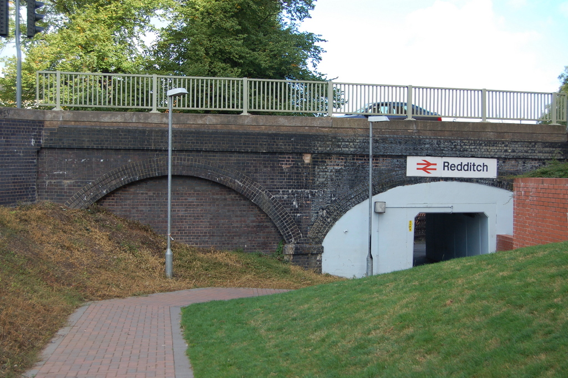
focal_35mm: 51
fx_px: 804
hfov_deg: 38.9
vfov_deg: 26.4
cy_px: 189
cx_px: 284
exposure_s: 1/180
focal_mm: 34
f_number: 5.6
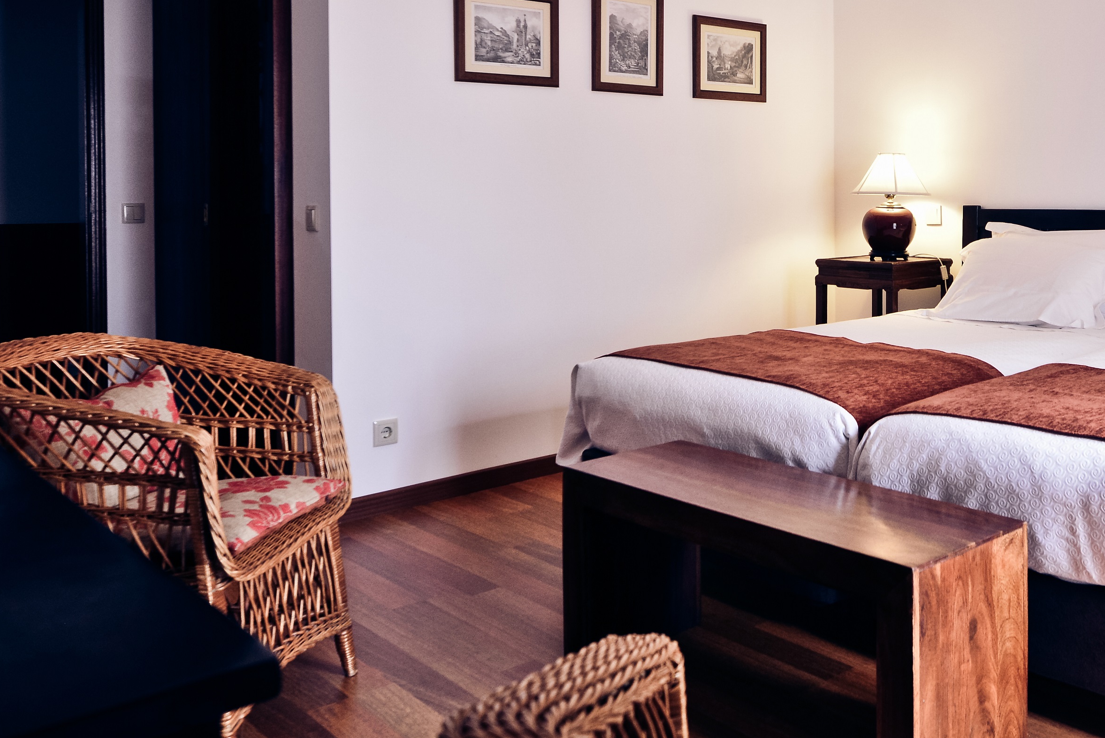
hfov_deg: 53.0
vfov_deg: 37.3
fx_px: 1075
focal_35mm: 35
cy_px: 220
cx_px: 768
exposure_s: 1/40
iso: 800
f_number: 11
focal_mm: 16
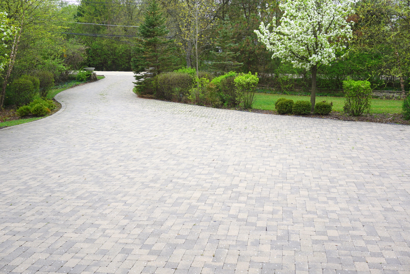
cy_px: 137
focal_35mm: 38
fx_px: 427
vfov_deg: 35.5
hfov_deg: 51.3
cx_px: 205
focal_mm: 25
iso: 100
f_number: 8
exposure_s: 1/80
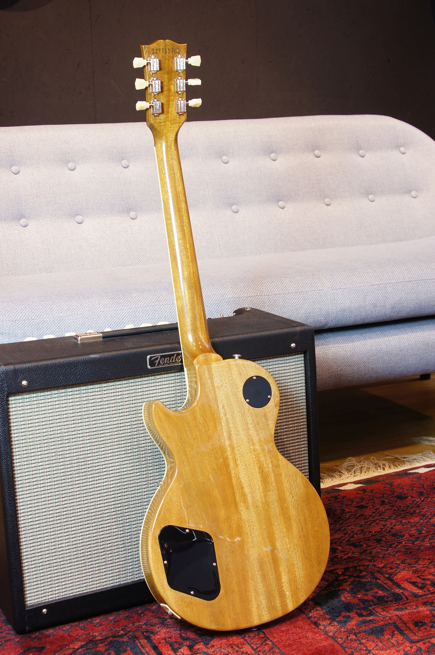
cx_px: 218
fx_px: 954
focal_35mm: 52
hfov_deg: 25.7
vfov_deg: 37.9
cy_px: 328
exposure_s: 1/2
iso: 100
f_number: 7.1
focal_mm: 35
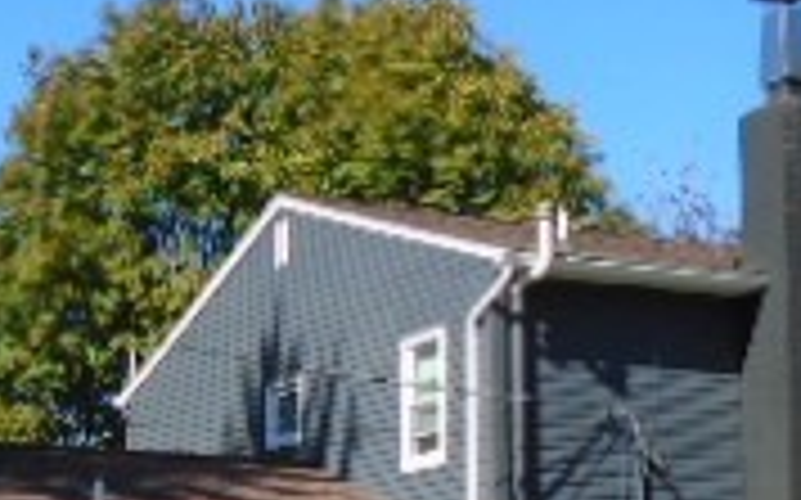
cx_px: 243
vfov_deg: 12.9
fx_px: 2160
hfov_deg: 20.9
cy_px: 559
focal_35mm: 99
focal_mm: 4.6
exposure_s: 1/640
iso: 100
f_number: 3.2
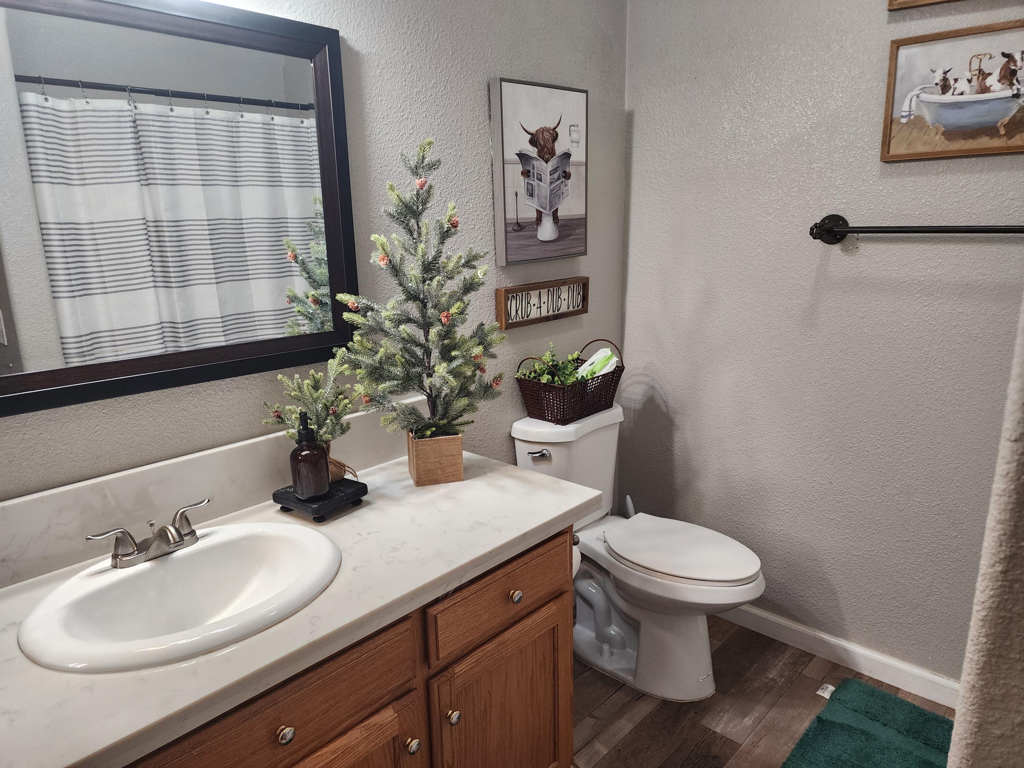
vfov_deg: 58.9
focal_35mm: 23
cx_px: 512
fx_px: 680
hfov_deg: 73.9
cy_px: 384
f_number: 1.8
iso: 200
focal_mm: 6.4
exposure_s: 1/120
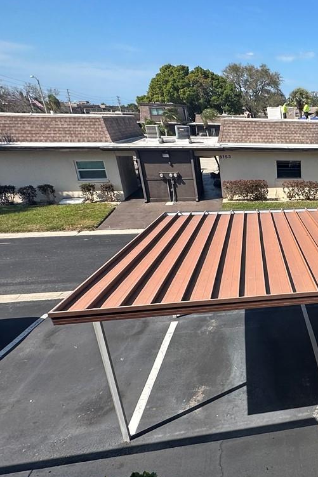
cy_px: 287
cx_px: 365
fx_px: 411
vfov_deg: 59.8
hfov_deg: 35.1
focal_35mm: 31
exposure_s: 1/1949
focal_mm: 2.22
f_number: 2.2
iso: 50
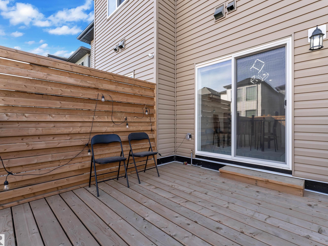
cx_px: 187
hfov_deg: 93.9
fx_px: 152
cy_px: 121
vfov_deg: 78.1
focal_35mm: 16
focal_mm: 14
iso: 250
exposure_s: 1/160
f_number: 8
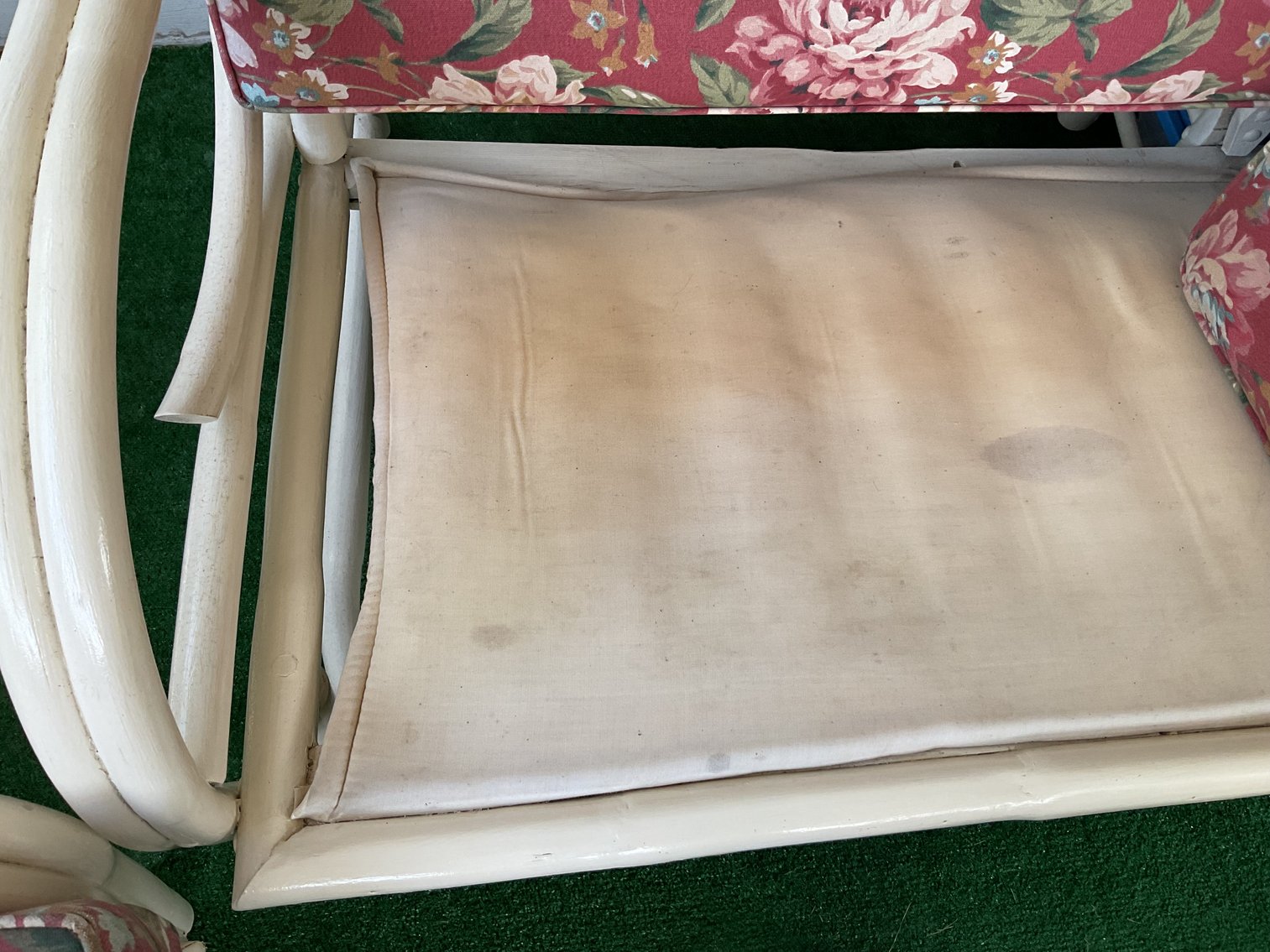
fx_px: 1064
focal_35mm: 29
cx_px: 635
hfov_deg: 61.7
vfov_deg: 48.2
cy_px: 476
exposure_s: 1/120
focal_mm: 3
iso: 50
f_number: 1.8
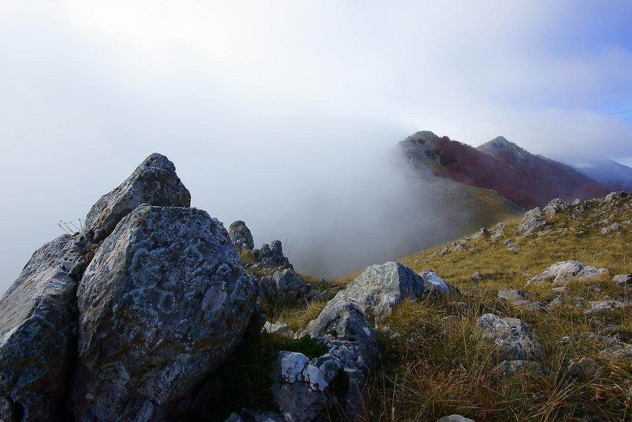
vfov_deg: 70.4
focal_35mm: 17
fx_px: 298
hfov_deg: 93.3
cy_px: 197
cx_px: 325
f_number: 11
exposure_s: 1/200
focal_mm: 10
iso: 100
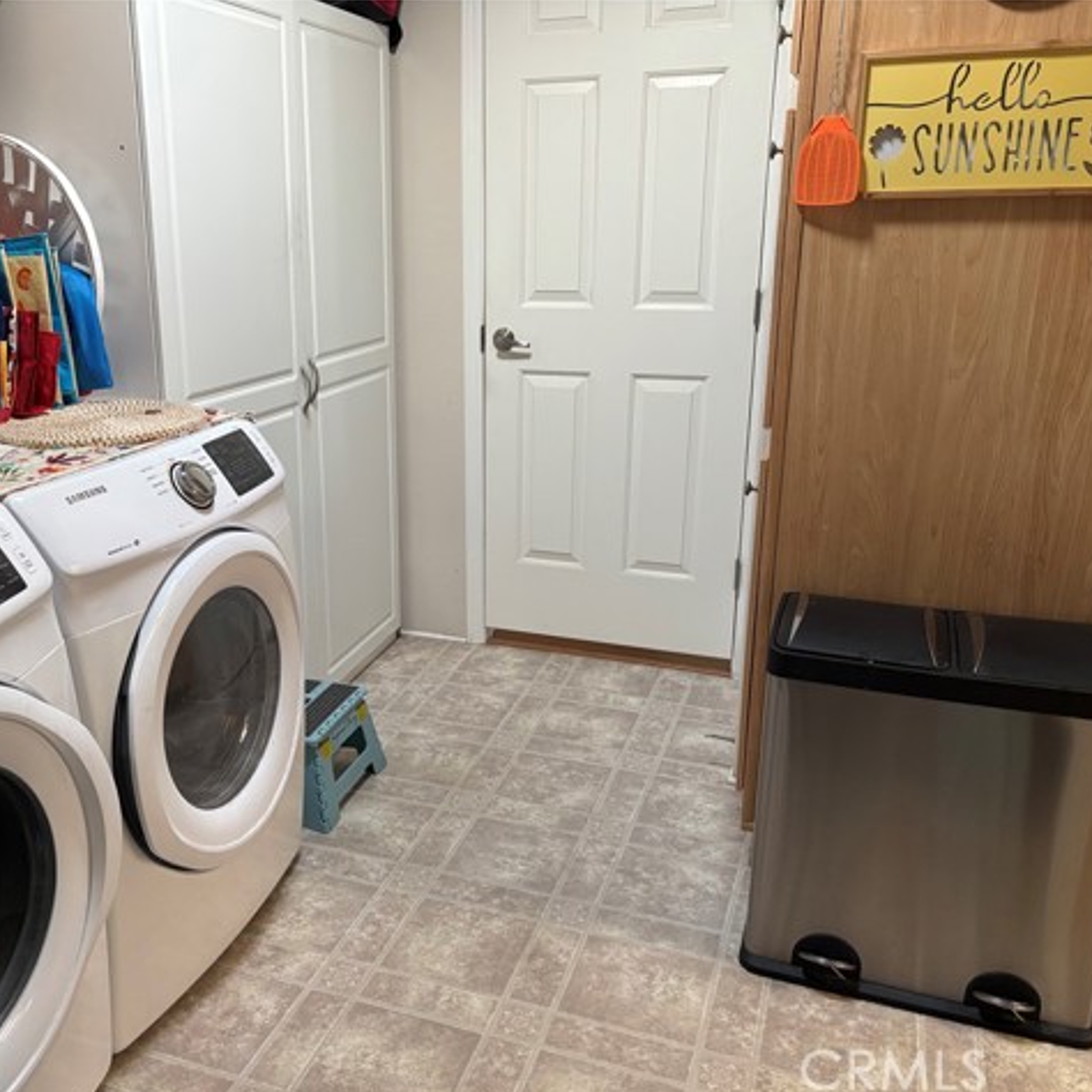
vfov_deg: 52.5
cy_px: 551
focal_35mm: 31
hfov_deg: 52.1
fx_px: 1106
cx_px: 422
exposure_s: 1/60
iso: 200
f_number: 1.6
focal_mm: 5.96
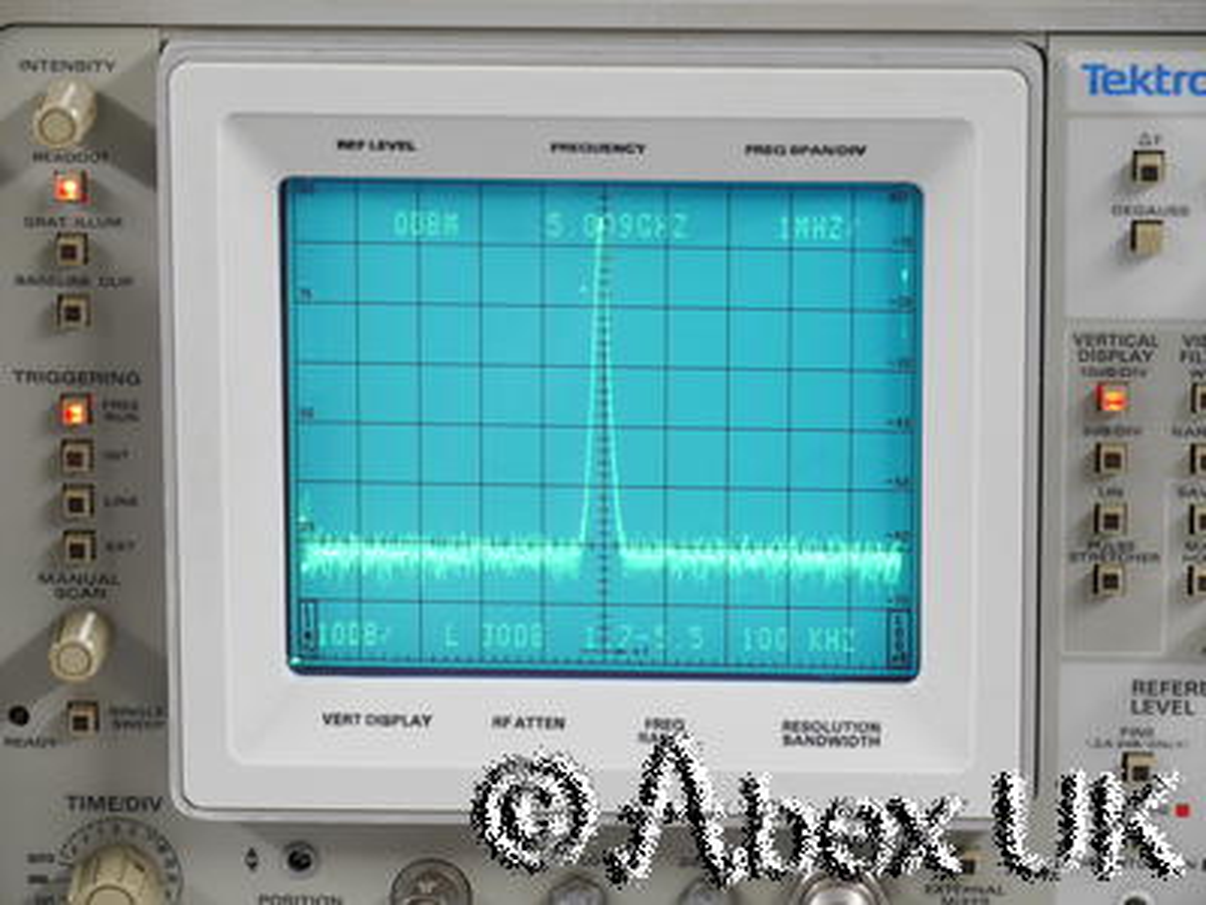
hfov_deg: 9.7
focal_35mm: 204
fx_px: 7107
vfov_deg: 7.3
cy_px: 452
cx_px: 603
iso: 200
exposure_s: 1/2
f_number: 8
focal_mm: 102
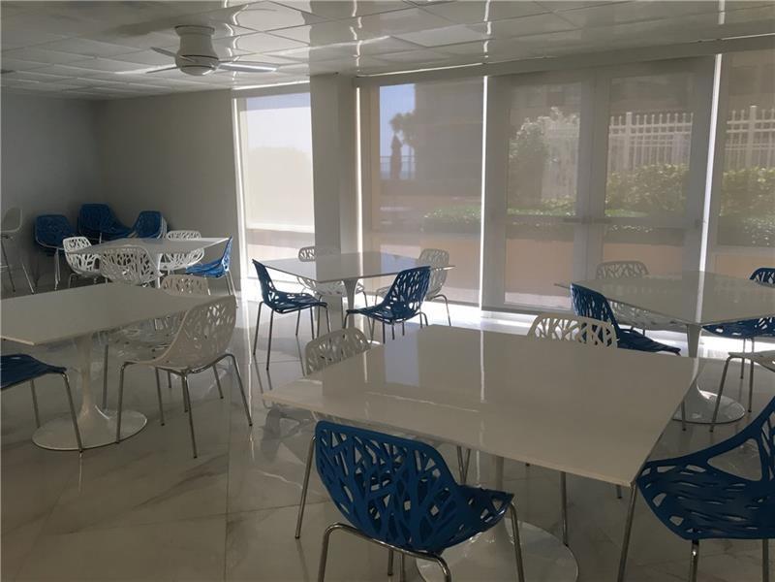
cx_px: 388
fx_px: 649
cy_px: 291
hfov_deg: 61.7
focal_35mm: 29
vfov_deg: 48.2
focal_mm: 4.15
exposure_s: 1/30
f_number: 2.2
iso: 25
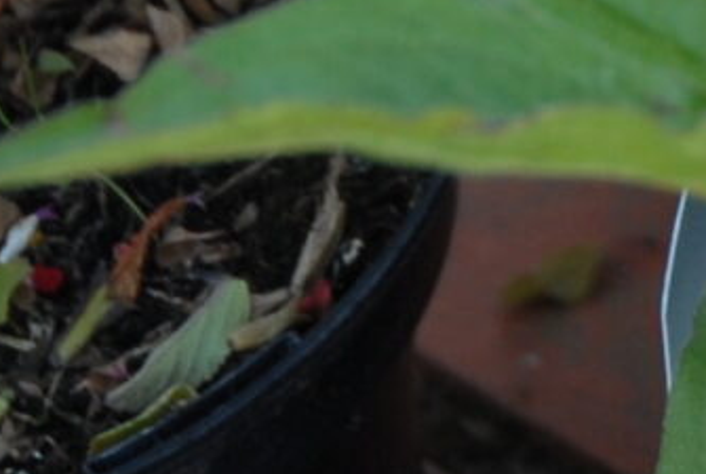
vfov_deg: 3.0
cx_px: 1621
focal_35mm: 458
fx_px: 9002
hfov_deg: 4.4
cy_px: -897
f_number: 5
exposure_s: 1/100
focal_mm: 40
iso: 200
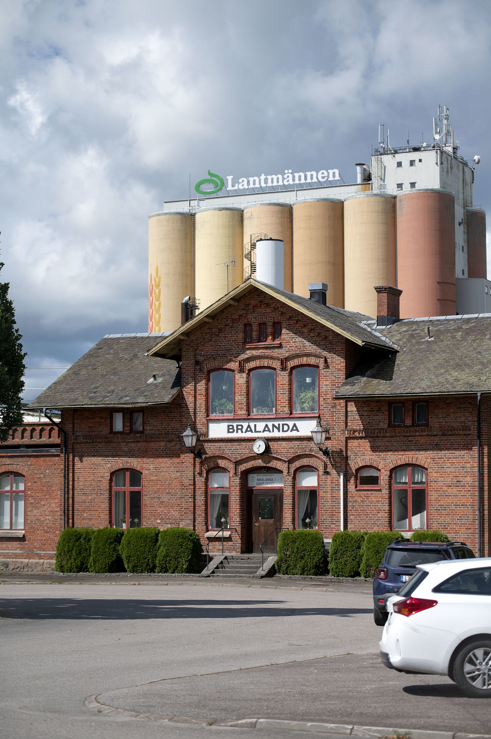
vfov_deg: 25.4
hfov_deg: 17.0
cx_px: 246
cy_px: 370
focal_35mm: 80
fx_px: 1639
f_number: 2.8
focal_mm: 80
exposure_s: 1/3200
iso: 100
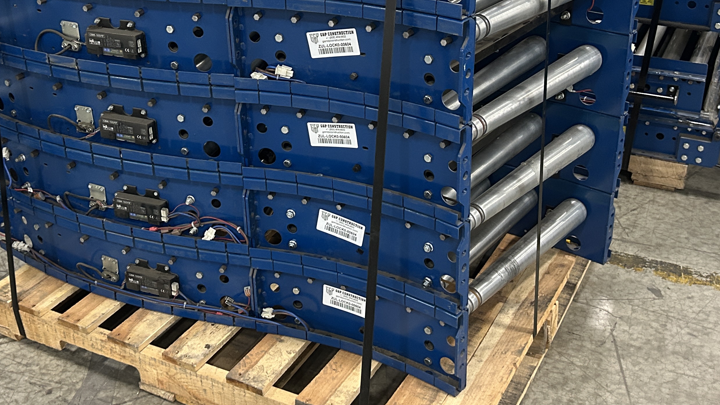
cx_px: 302
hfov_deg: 44.4
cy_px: 132
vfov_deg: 25.8
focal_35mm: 46
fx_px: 878
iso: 500
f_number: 1.5
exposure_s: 1/60
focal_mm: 5.7
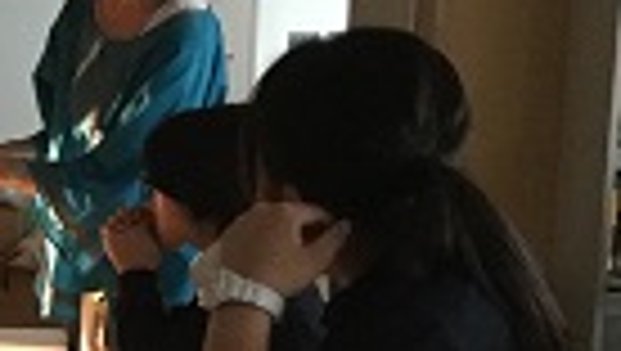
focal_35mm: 98
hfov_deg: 19.9
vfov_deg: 12.2
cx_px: -198
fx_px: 1616
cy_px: 405
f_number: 2.4
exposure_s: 1/15
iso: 400
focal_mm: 3.3
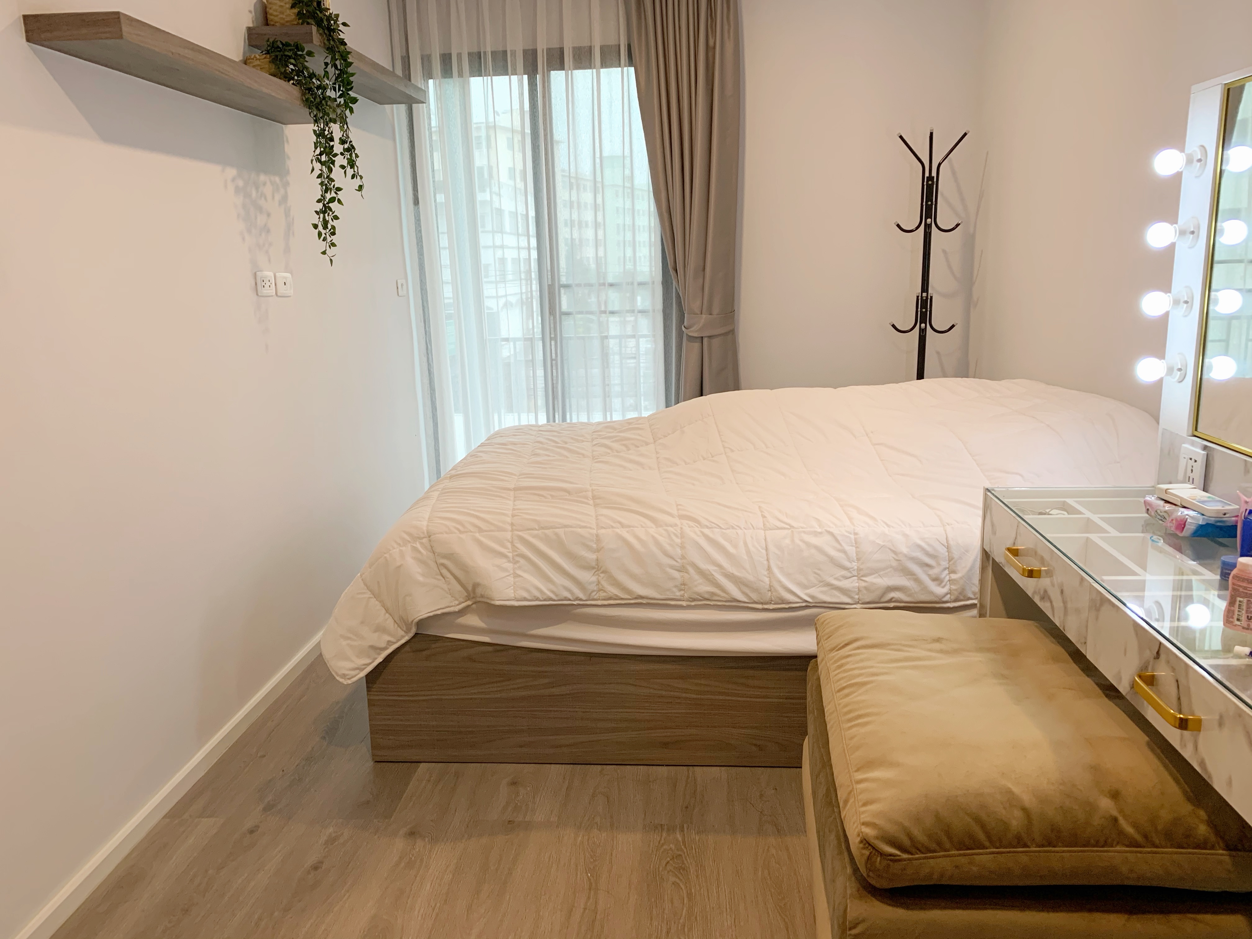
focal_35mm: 26
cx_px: 626
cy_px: 470
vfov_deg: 53.1
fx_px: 940
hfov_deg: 67.3
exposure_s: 1/50
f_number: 1.8
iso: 125
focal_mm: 4.25
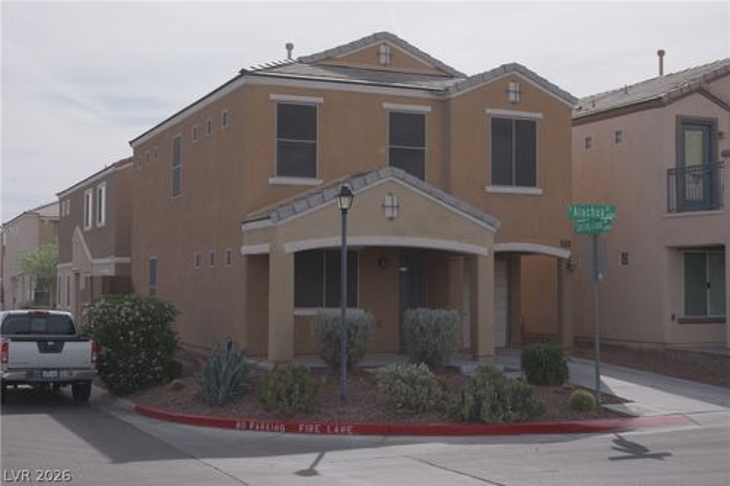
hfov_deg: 39.6
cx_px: 365
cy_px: 243
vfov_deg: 27.0
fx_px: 1013
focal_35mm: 50
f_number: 8
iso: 640
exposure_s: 1/1600
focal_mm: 27
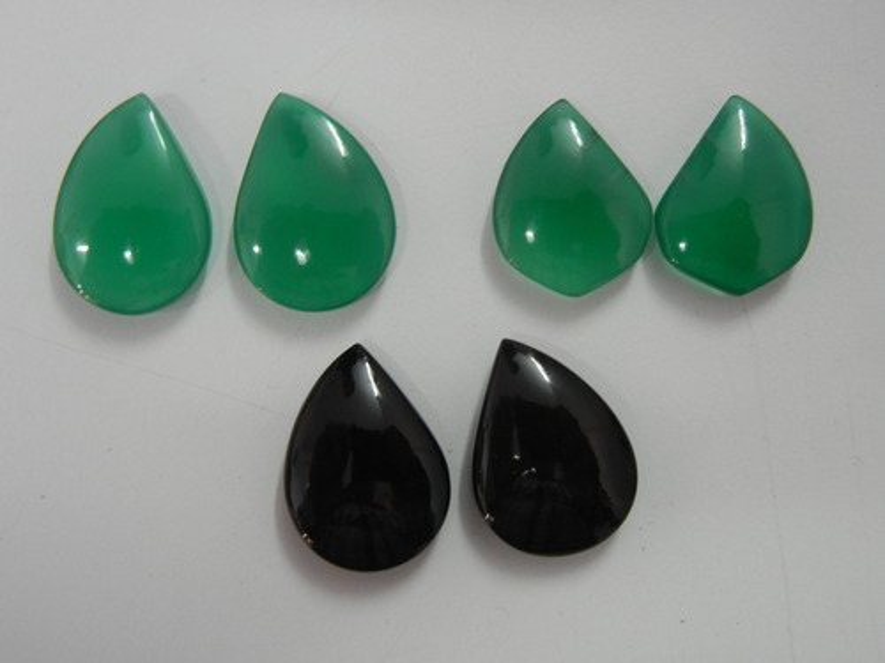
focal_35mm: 59
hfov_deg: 32.7
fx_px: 1508
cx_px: 442
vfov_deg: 24.8
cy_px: 332
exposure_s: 1/11
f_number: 4
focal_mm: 10.6
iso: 400
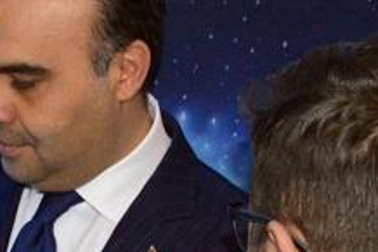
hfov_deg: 17.7
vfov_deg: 13.5
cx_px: -241
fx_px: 1039
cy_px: 276
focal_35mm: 99
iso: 5000
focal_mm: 28
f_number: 8
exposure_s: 1/100
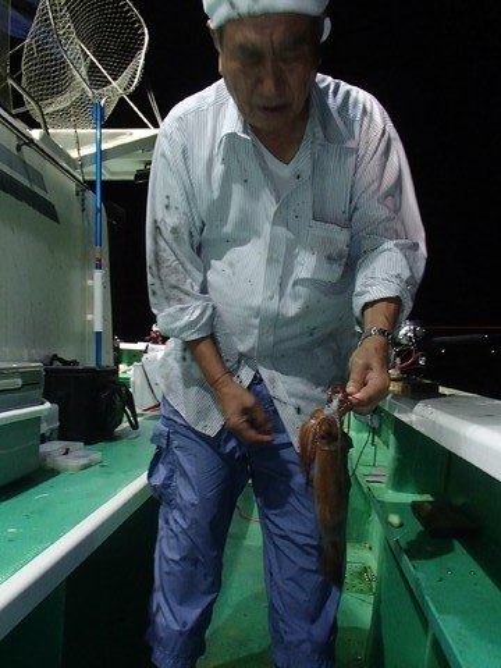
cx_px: 250
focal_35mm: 28
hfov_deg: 49.7
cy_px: 334
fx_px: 540
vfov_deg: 63.4
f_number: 3.9
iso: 400
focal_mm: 5
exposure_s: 1/30
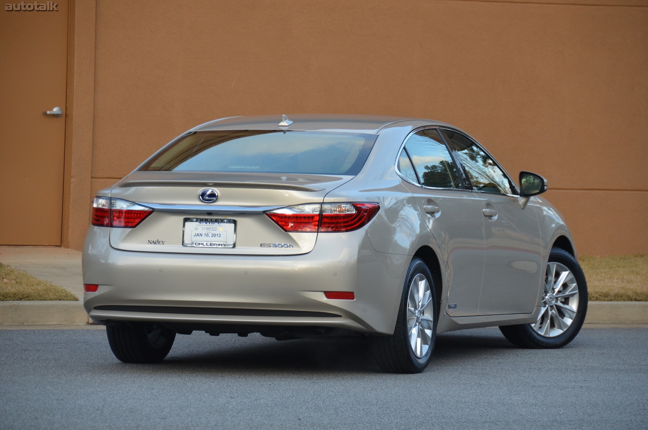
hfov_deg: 10.2
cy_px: 215
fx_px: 3638
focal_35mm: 202
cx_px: 324
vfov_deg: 6.8
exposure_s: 1/640
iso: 800
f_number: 5.6
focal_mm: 135
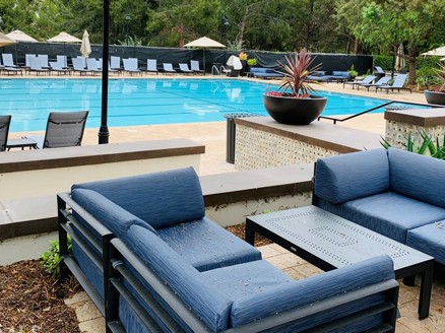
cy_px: 106
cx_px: 209
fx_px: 488
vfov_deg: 37.2
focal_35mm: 38
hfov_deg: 49.0
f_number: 1.8
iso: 25
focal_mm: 4.25
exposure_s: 1/660
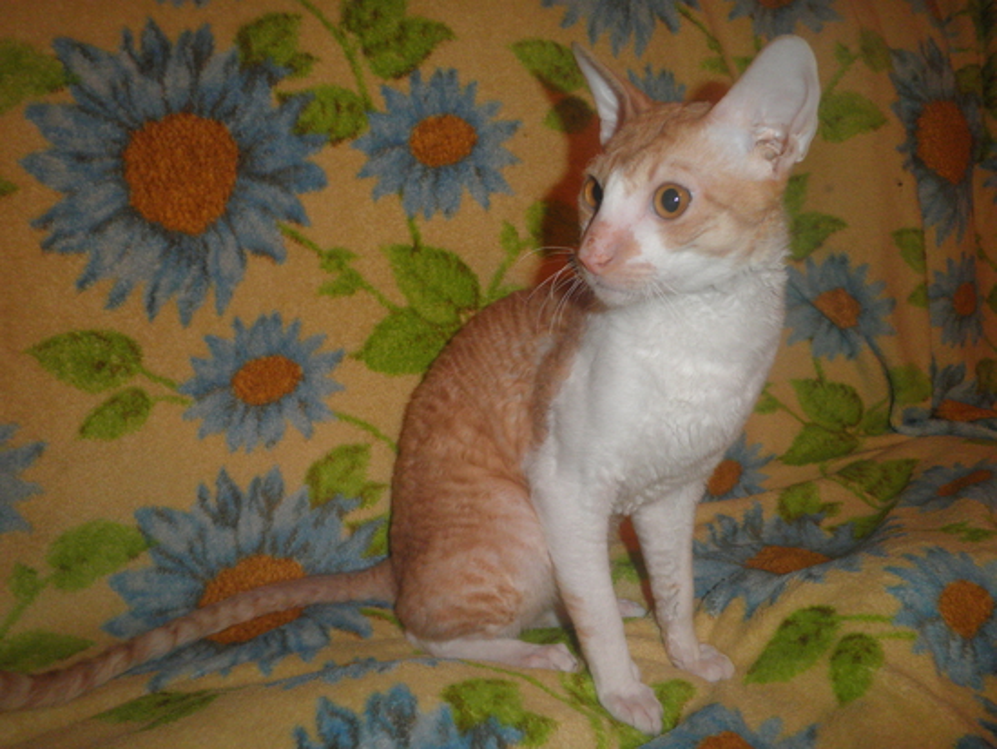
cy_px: 374
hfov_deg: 67.3
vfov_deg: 53.1
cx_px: 498
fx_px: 749
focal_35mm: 26
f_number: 2.8
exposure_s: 1/30
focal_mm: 4.7
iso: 160
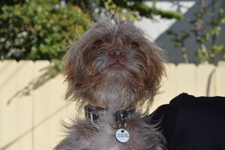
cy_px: 75
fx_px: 516
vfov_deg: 16.6
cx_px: 112
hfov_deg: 24.6
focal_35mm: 82
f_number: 9
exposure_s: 1/200
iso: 100
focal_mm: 55
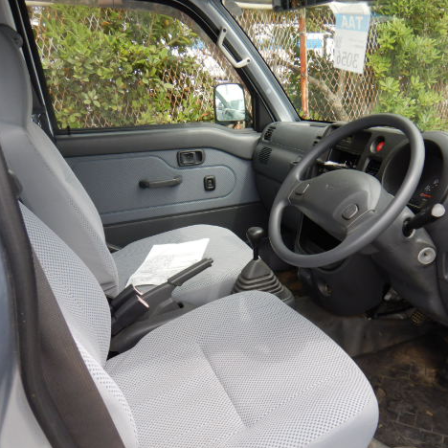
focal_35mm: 29
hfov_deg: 54.8
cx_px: 287
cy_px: 229
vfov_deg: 55.6
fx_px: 425
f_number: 2.8
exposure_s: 1/320
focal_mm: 4.3
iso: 125
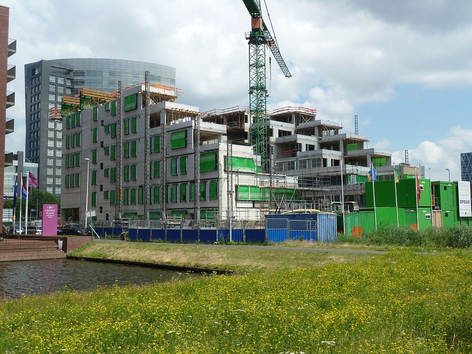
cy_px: 177
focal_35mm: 37
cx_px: 236
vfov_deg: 38.6
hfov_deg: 50.2
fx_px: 504
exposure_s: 1/500
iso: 80
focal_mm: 6.1
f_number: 4
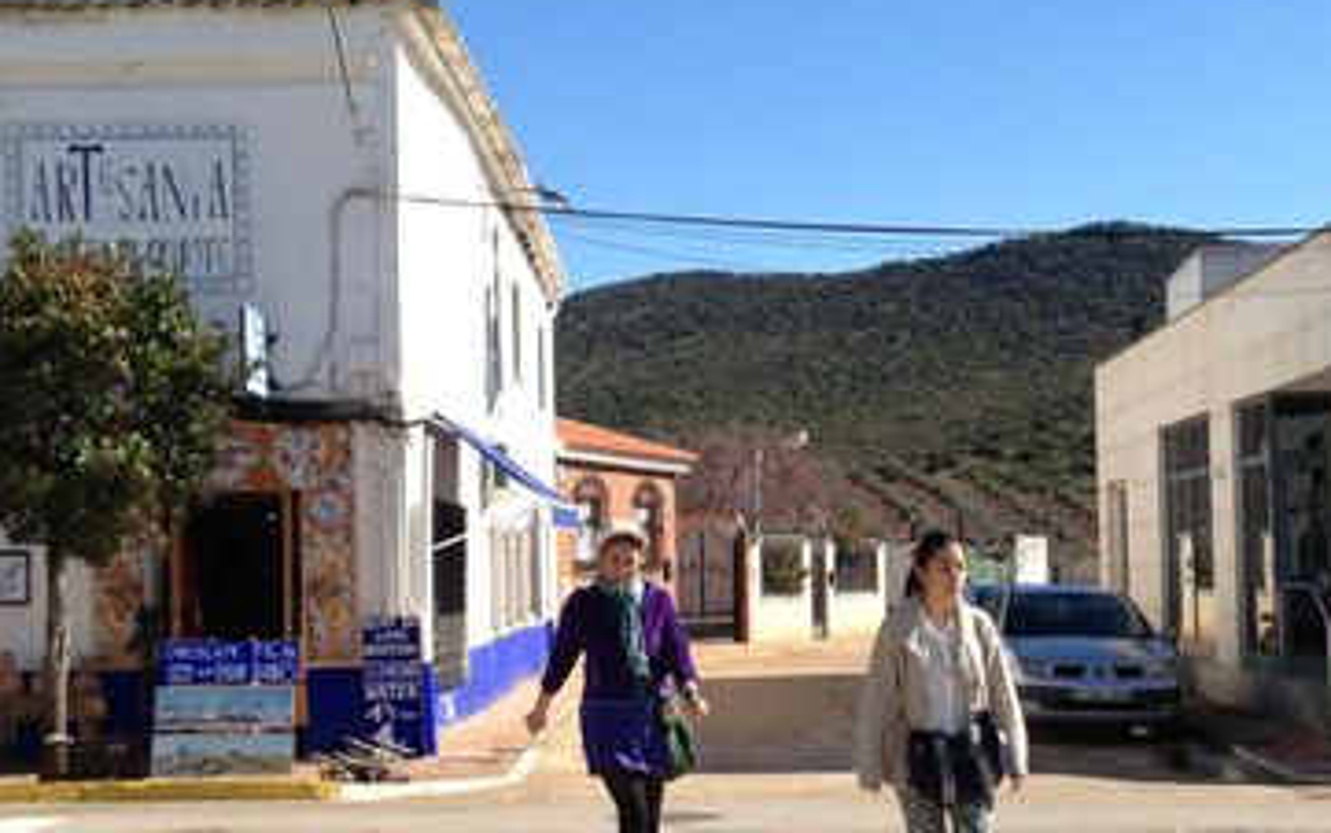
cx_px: 645
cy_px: 479
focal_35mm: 62
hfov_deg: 33.0
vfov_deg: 21.0
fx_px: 2250
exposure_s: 1/1232
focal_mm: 4.13
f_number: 2.4
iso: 50
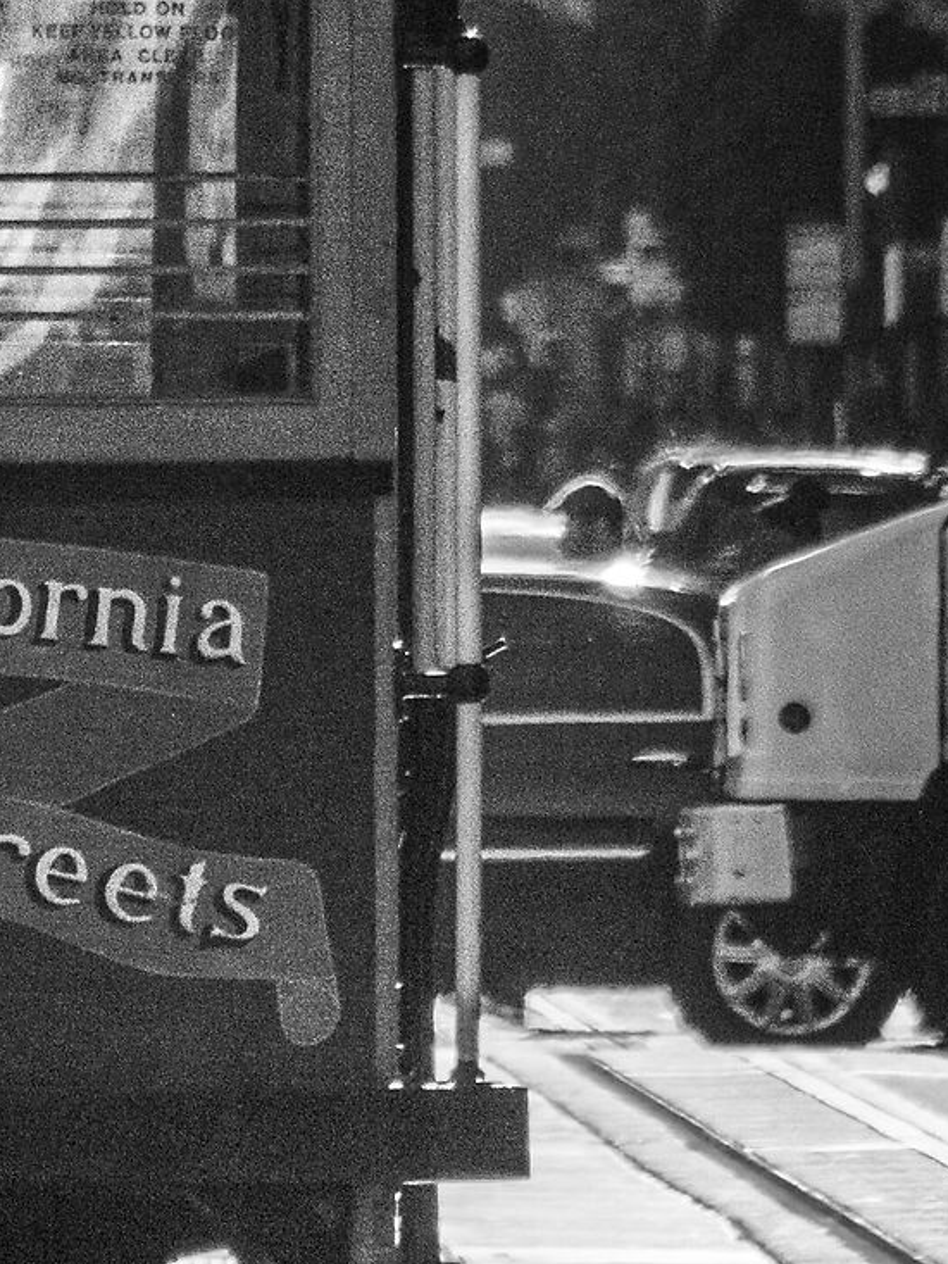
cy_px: -364
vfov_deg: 1.8
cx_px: -402
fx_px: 39680
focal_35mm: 1087
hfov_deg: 1.4
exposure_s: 1/4000
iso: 160
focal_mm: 166
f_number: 5.3
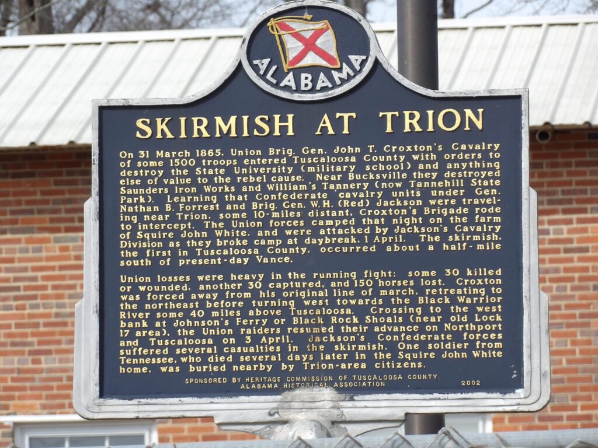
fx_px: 6271
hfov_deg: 5.5
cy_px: 224
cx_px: 299
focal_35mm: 363
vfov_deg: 4.1
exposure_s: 1/433
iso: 100
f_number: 4.2
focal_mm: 65.2
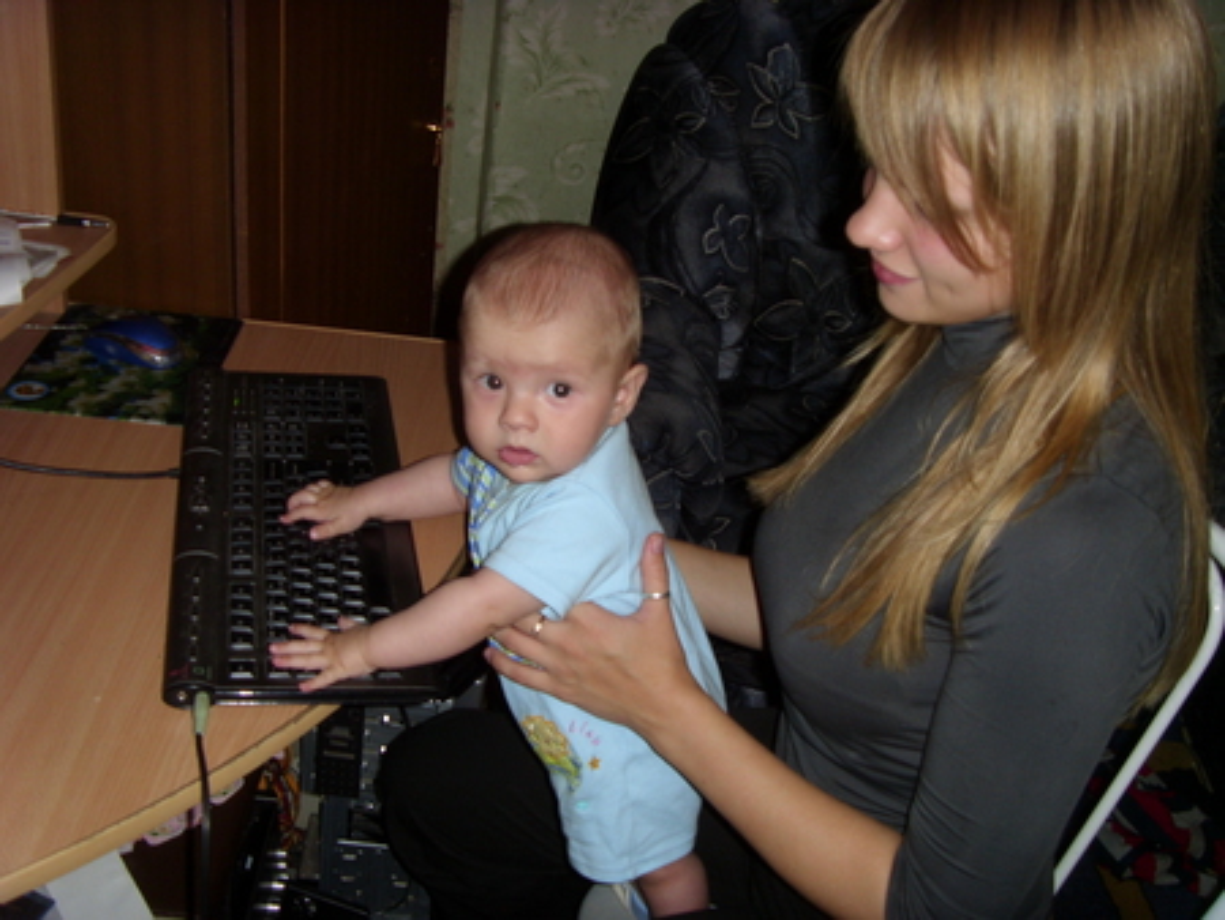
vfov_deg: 45.5
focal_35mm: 31
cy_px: 460
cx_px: 612
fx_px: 1098
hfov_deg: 58.3
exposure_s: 1/30
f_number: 3.5
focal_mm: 6.3
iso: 50
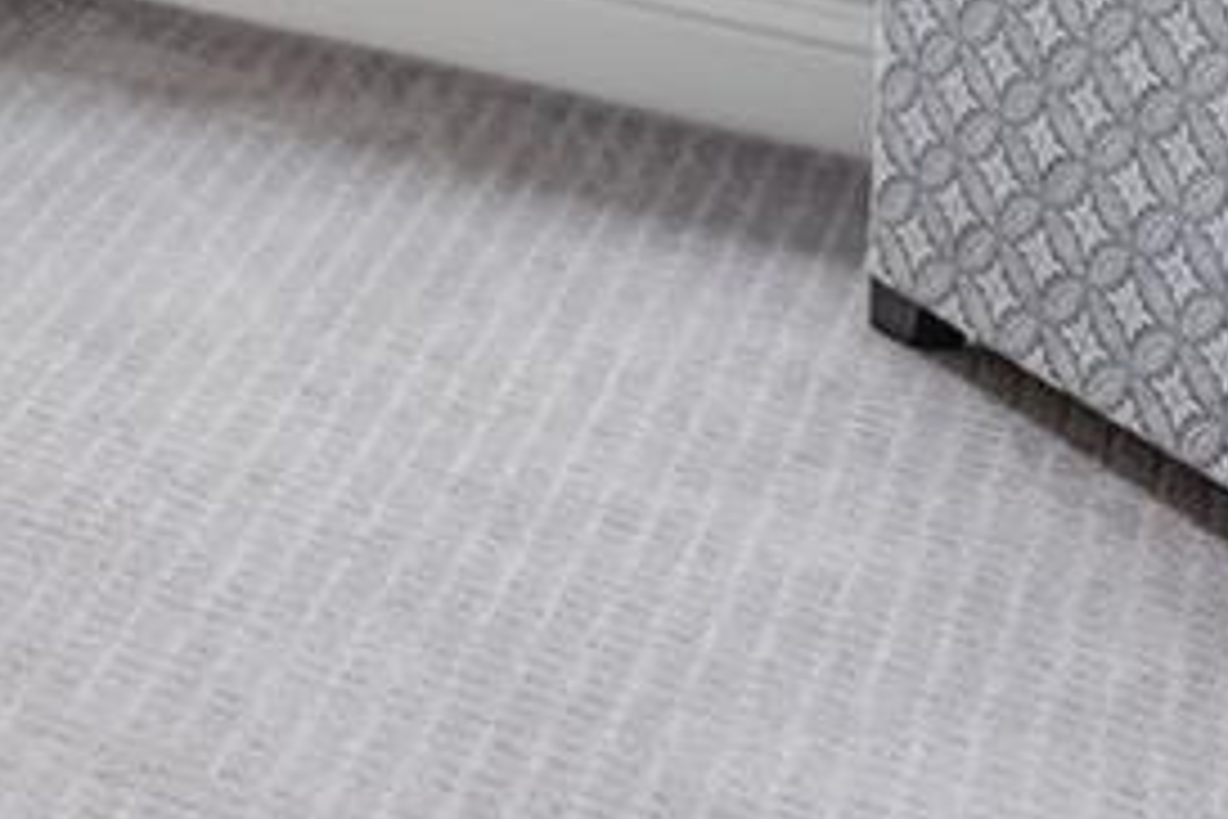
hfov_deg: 11.4
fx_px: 3581
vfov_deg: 10.4
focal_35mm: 105
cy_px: -1393
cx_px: -2456
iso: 800
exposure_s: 1/30
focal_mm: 14
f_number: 8
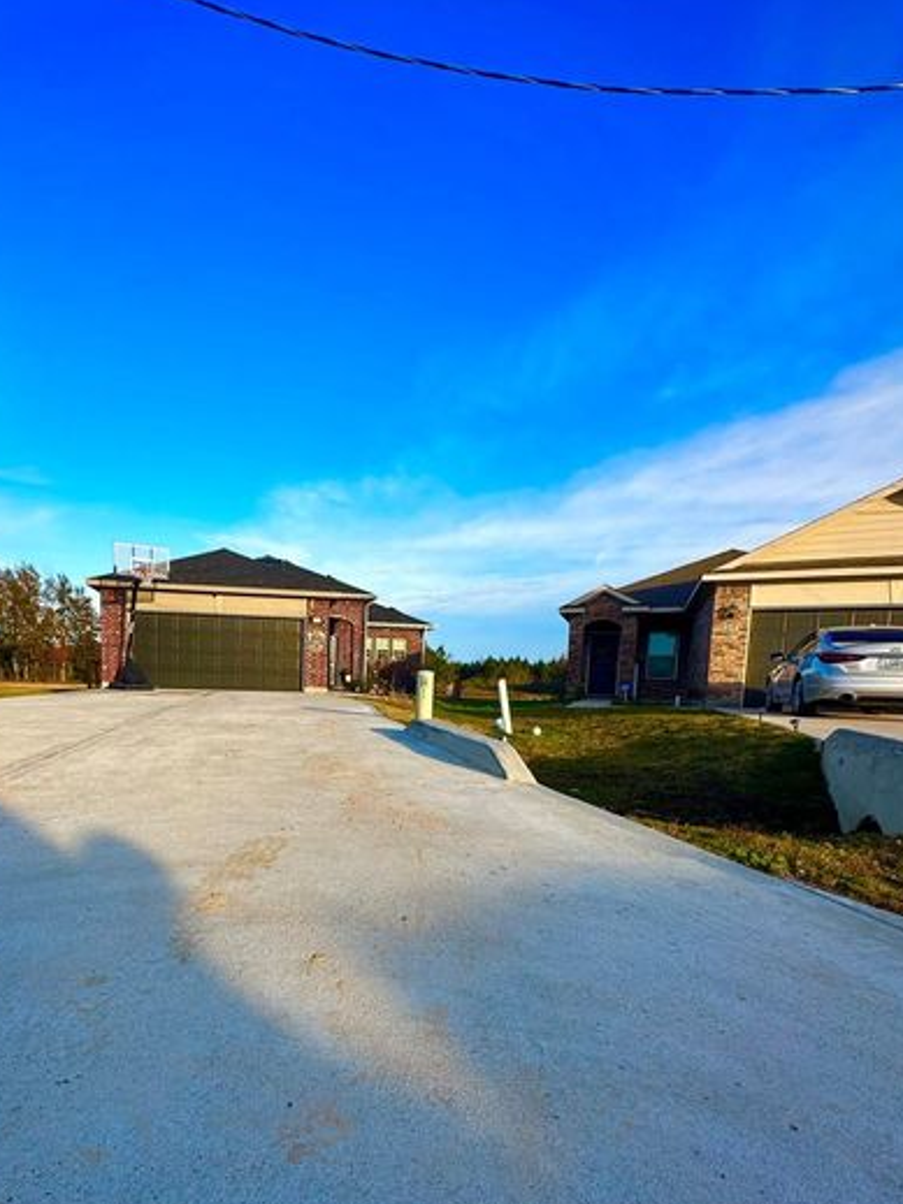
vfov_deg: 86.1
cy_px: 750
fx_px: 626
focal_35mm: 18
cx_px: 360
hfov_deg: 70.8
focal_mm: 2.22
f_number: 2.2
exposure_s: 1/1103
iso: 40
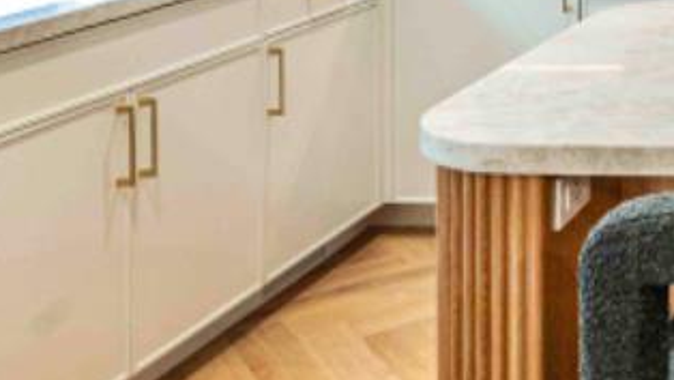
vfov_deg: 15.4
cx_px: 981
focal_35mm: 70
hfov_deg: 24.3
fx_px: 1252
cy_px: -255
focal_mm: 14
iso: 400
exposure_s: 1/6
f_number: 9
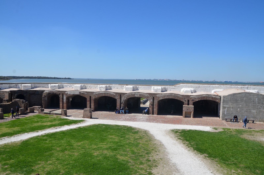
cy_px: 88
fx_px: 198
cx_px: 132
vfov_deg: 47.7
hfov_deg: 67.5
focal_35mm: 27
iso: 100
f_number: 8
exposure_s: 1/250
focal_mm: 18
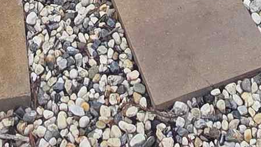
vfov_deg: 8.5
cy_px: -397
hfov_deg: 22.2
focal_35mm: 96
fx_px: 665
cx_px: 99
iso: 100
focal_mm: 2.2
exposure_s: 1/120
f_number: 1.9
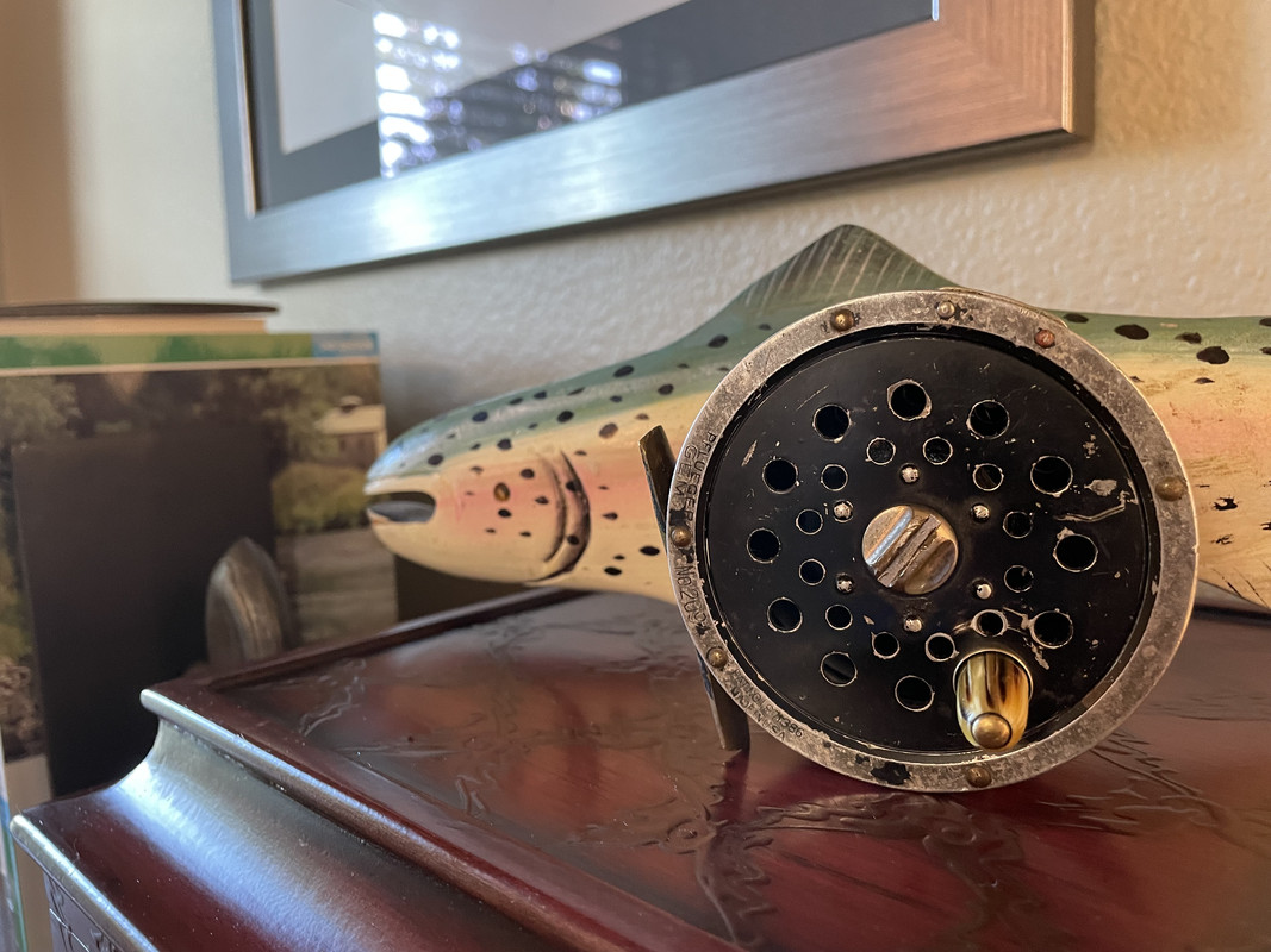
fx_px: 955
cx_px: 636
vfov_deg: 53.1
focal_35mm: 26
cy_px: 476
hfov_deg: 67.3
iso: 320
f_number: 1.6
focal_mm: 4.2
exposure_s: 1/60
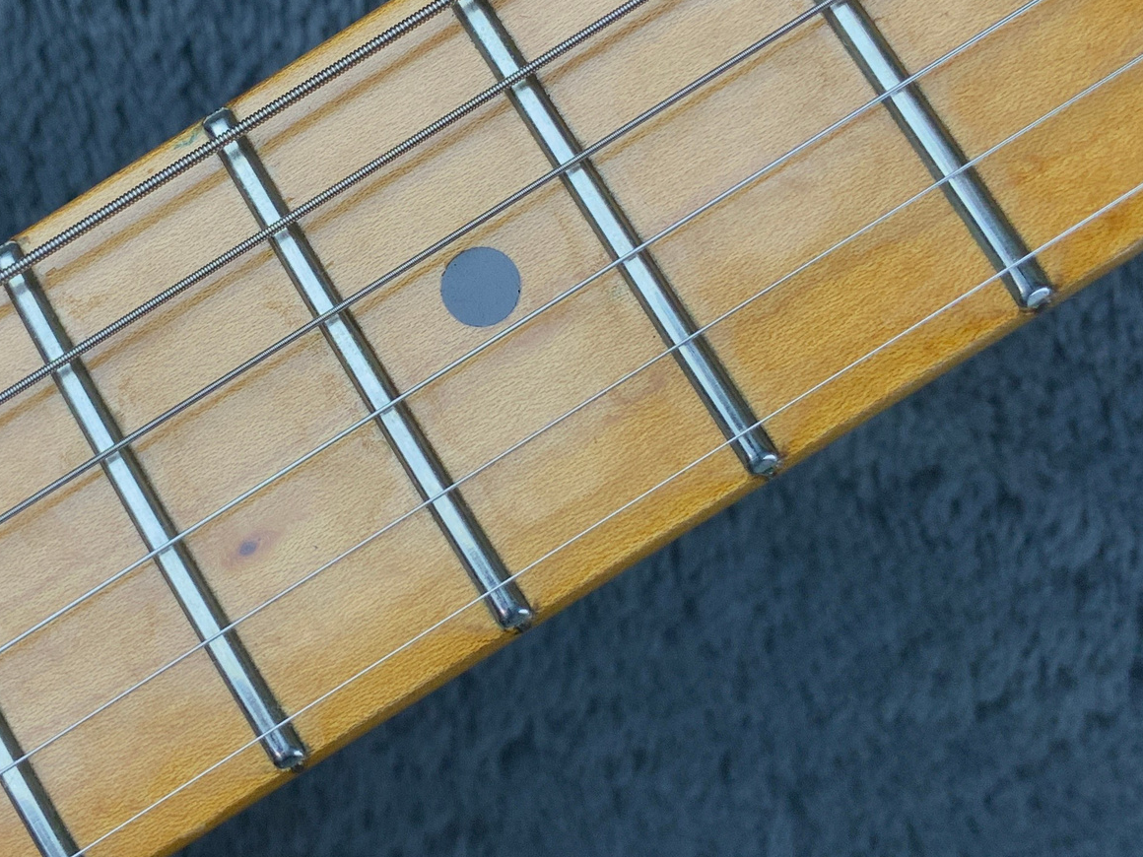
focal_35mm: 64
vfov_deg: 22.7
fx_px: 2113
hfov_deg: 29.9
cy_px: 233
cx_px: 324
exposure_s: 1/122
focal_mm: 3
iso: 40
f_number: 1.8
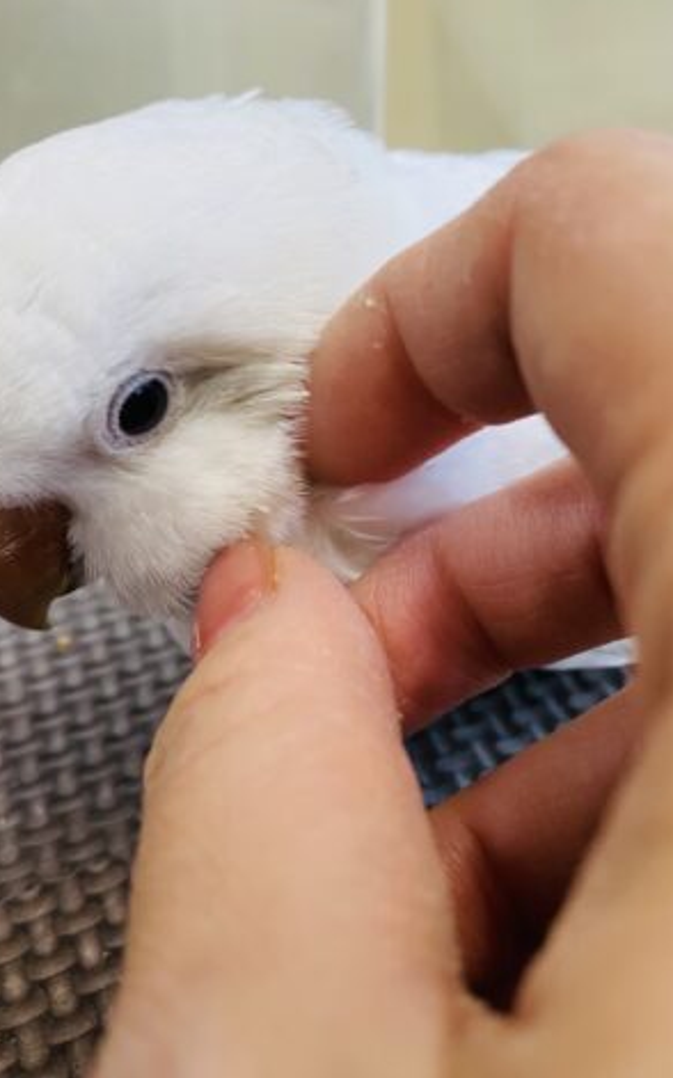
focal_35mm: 36
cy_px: 531
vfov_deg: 54.0
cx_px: 387
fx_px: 1057
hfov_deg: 35.2
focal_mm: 4.25
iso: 64
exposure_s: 1/50
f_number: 1.8
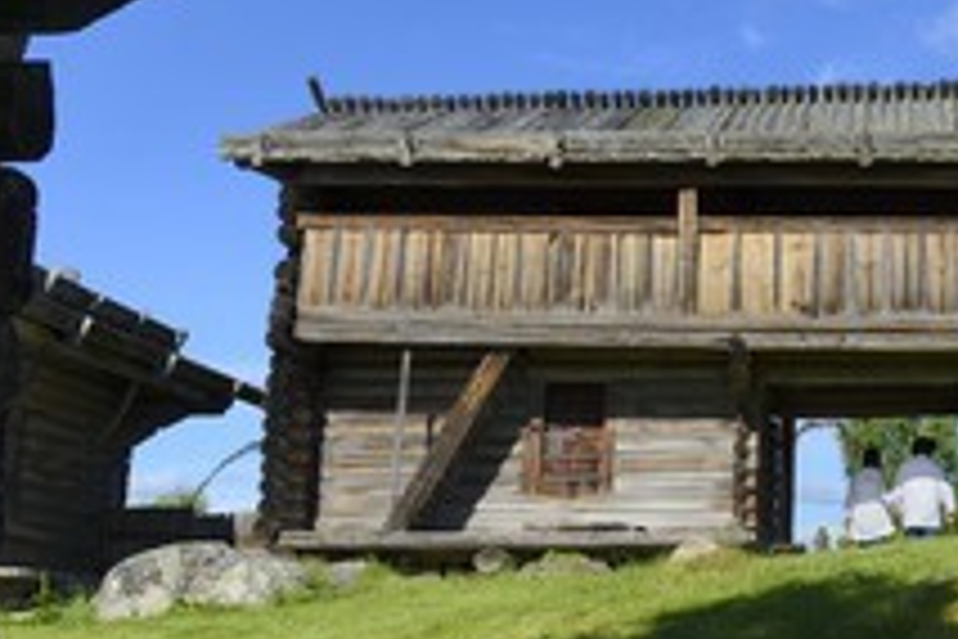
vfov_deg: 22.2
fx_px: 1623
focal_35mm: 61
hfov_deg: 31.2
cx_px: 882
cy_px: 252
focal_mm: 31
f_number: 10
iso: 200
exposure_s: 1/250
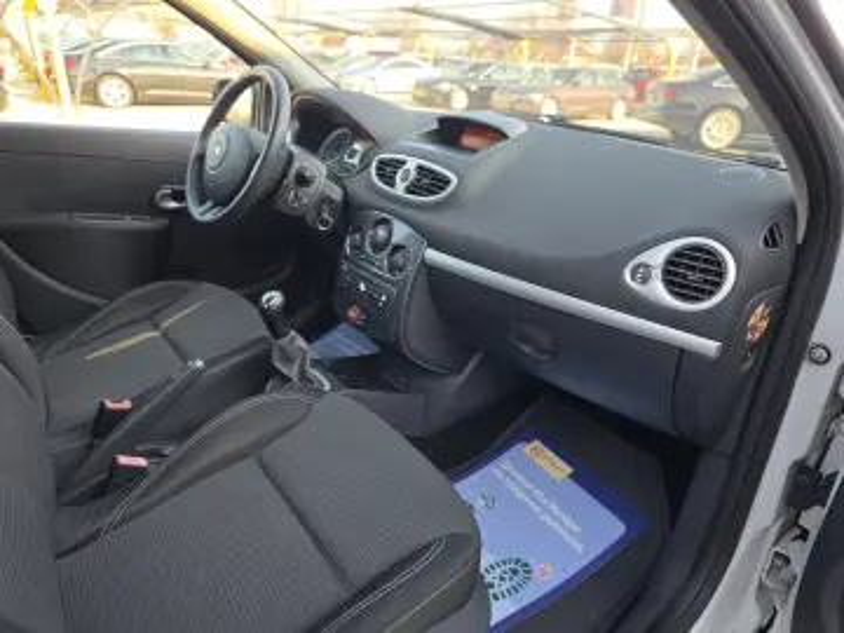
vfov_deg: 58.9
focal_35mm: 23
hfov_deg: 73.9
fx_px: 561
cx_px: 422
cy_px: 316
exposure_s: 1/180
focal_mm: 6.25
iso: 40
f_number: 1.7
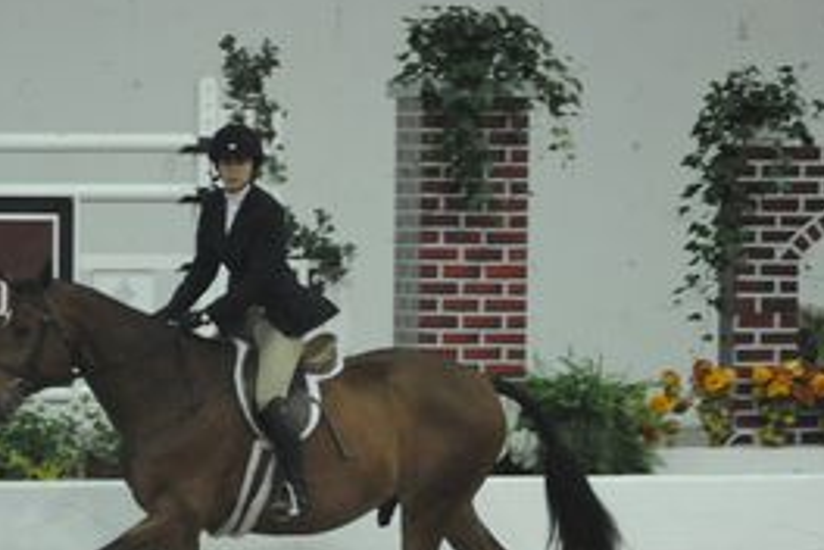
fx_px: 11100
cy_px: 494
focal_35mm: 485
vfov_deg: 2.8
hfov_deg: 4.3
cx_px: 243
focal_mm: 200
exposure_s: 1/400
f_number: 2.8
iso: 6400
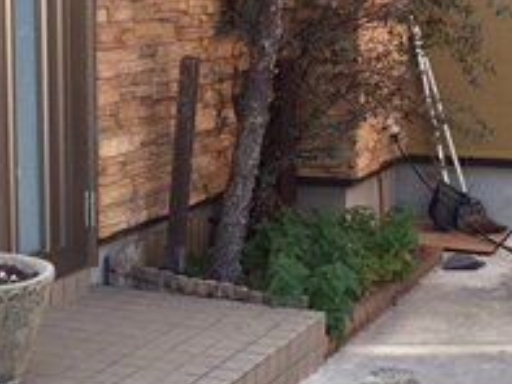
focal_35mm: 94
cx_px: 164
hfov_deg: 20.8
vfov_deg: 15.7
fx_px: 1391
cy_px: 226
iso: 32
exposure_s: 1/347
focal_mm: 4.15
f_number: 2.2
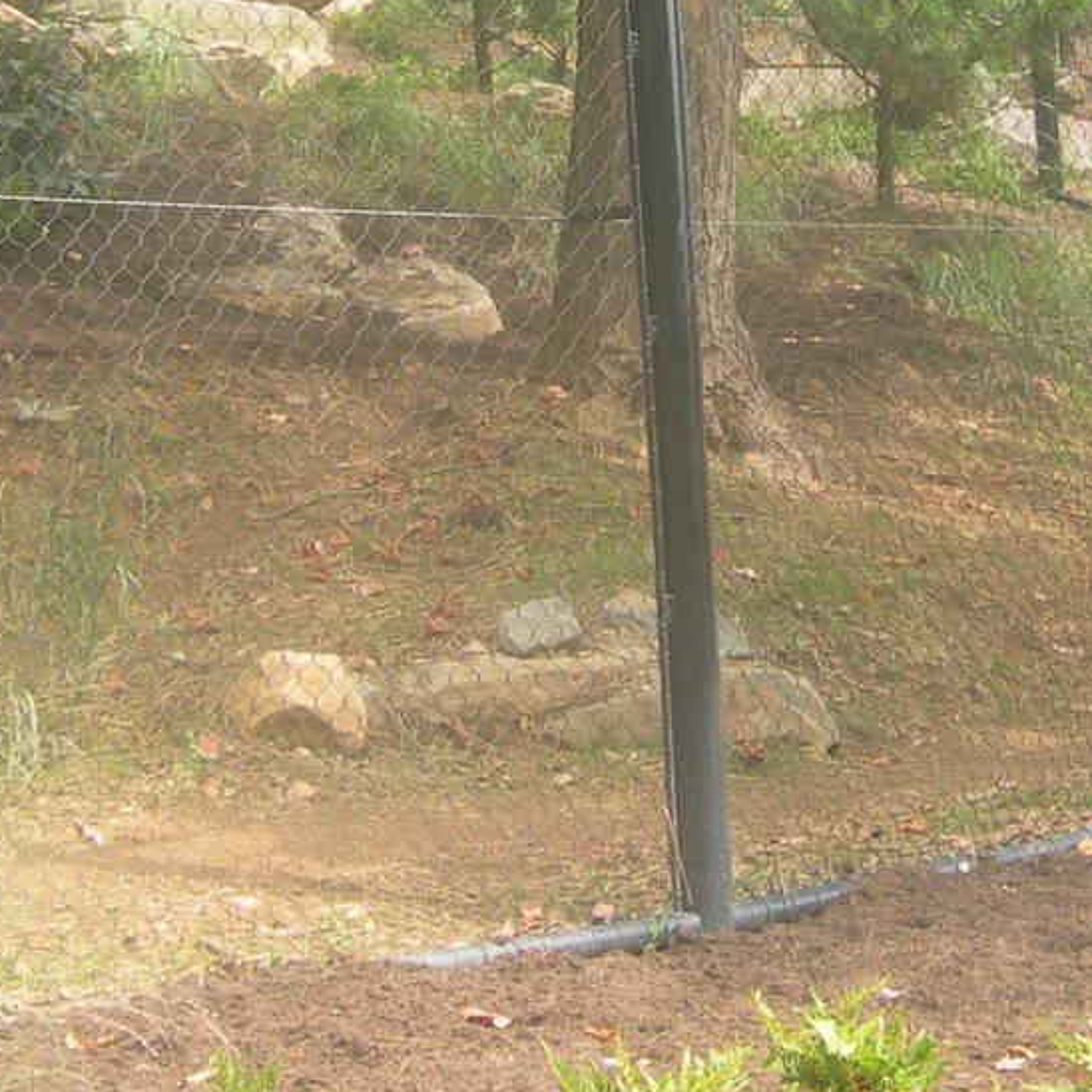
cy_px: 76
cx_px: 576
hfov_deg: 17.7
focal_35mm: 98
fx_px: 3498
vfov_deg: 17.4
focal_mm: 7.8
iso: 50
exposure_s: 1/110
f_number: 2.8
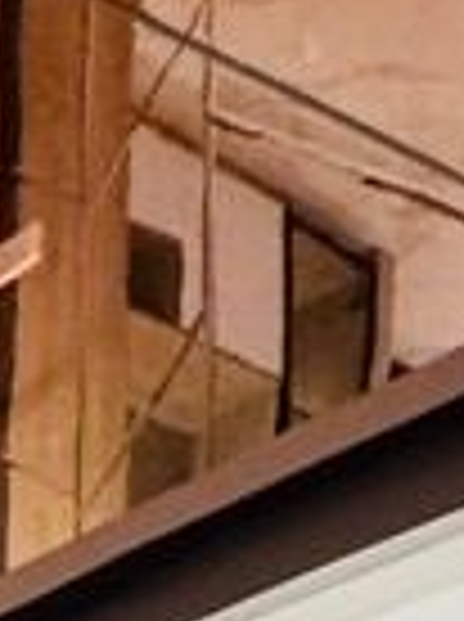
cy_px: 1426
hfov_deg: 11.9
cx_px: -590
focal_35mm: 104
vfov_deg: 14.1
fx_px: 1864
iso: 320
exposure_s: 1/50
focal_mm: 2.22
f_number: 2.2
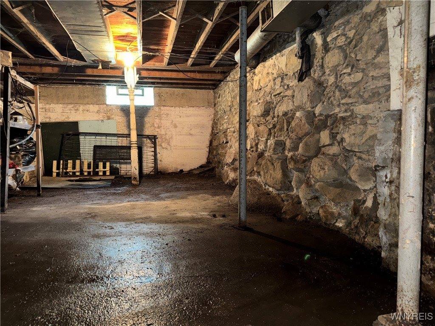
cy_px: 163
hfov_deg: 71.6
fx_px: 302
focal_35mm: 24
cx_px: 218
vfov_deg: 56.8
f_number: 1.78
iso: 250
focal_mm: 6.76
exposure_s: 1/5
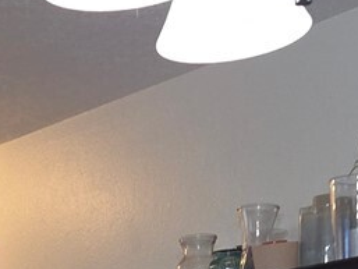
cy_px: 687
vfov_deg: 9.1
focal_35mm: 143
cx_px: -36
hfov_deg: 13.5
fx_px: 1480
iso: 320
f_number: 1.8
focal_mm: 5.4
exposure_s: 1/60
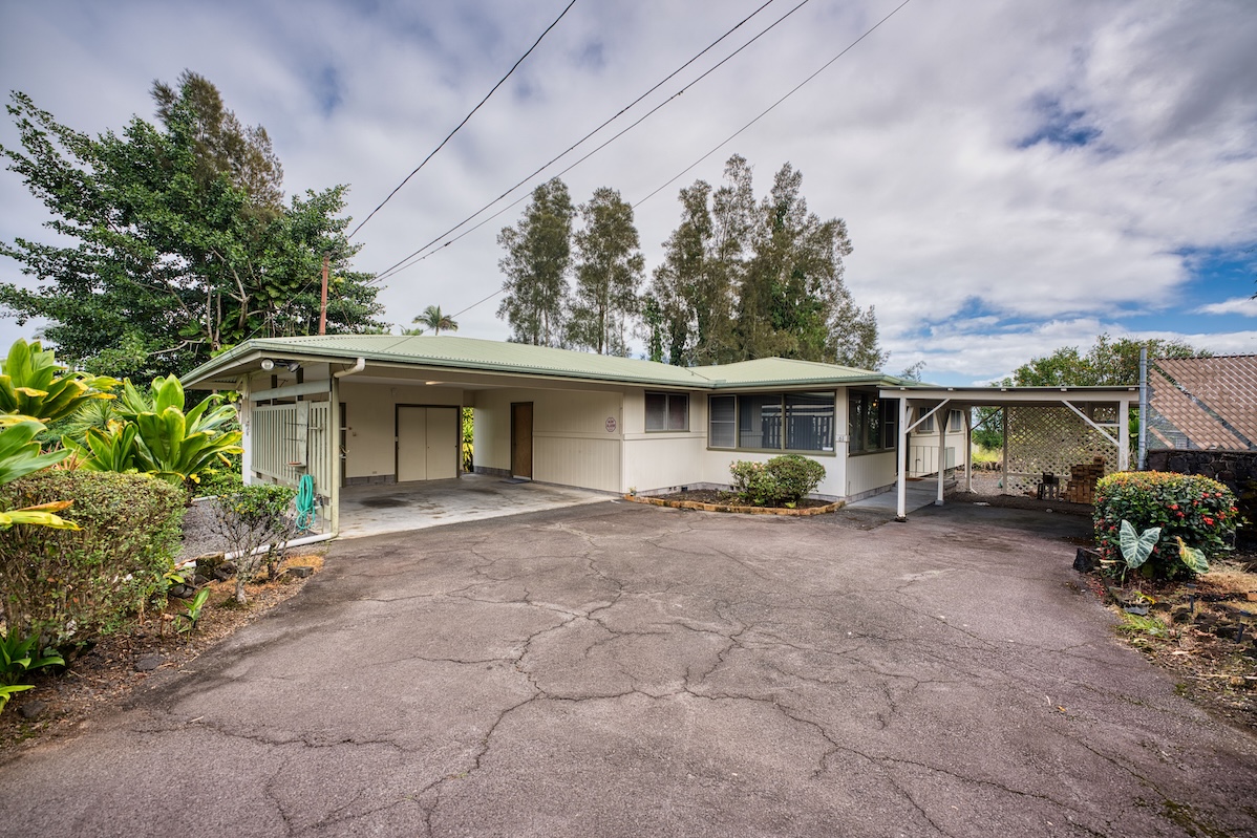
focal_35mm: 15
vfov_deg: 78.9
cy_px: 419
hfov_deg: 101.9
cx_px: 628
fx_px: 510
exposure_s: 1/500
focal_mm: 14.6
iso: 50
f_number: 4
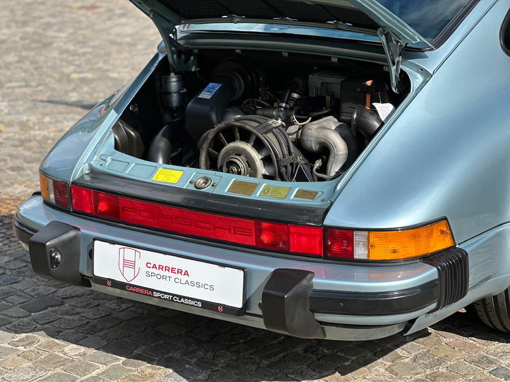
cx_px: 255
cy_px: 191
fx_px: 1134
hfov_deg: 25.3
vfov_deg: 19.1
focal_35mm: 77
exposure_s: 1/490
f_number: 2.8
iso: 32
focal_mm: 9
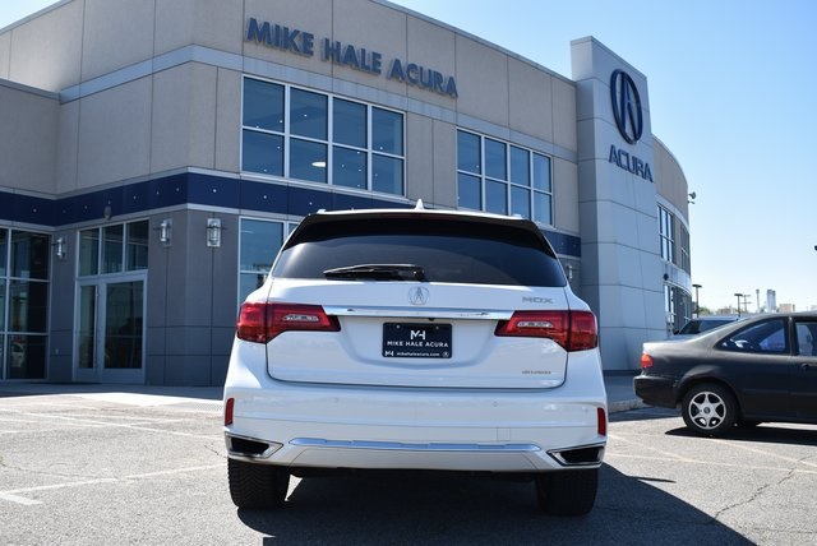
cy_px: 273
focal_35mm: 36
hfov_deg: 53.1
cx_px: 408
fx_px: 818
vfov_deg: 36.9
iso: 100
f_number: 7.1
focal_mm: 24
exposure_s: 1/200
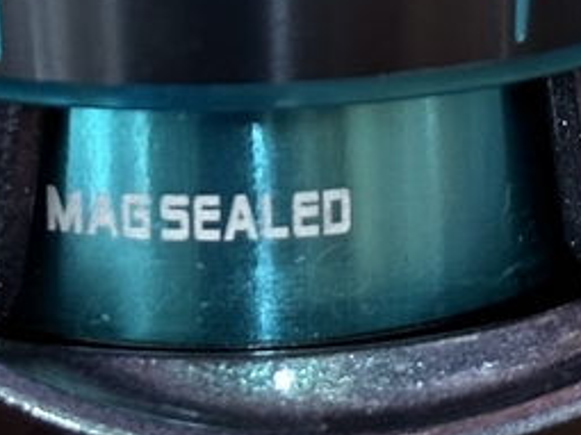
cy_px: -337
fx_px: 3791
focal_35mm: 226
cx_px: 244
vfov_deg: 6.4
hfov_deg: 8.8
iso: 250
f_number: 1.78
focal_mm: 6.86
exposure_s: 1/50
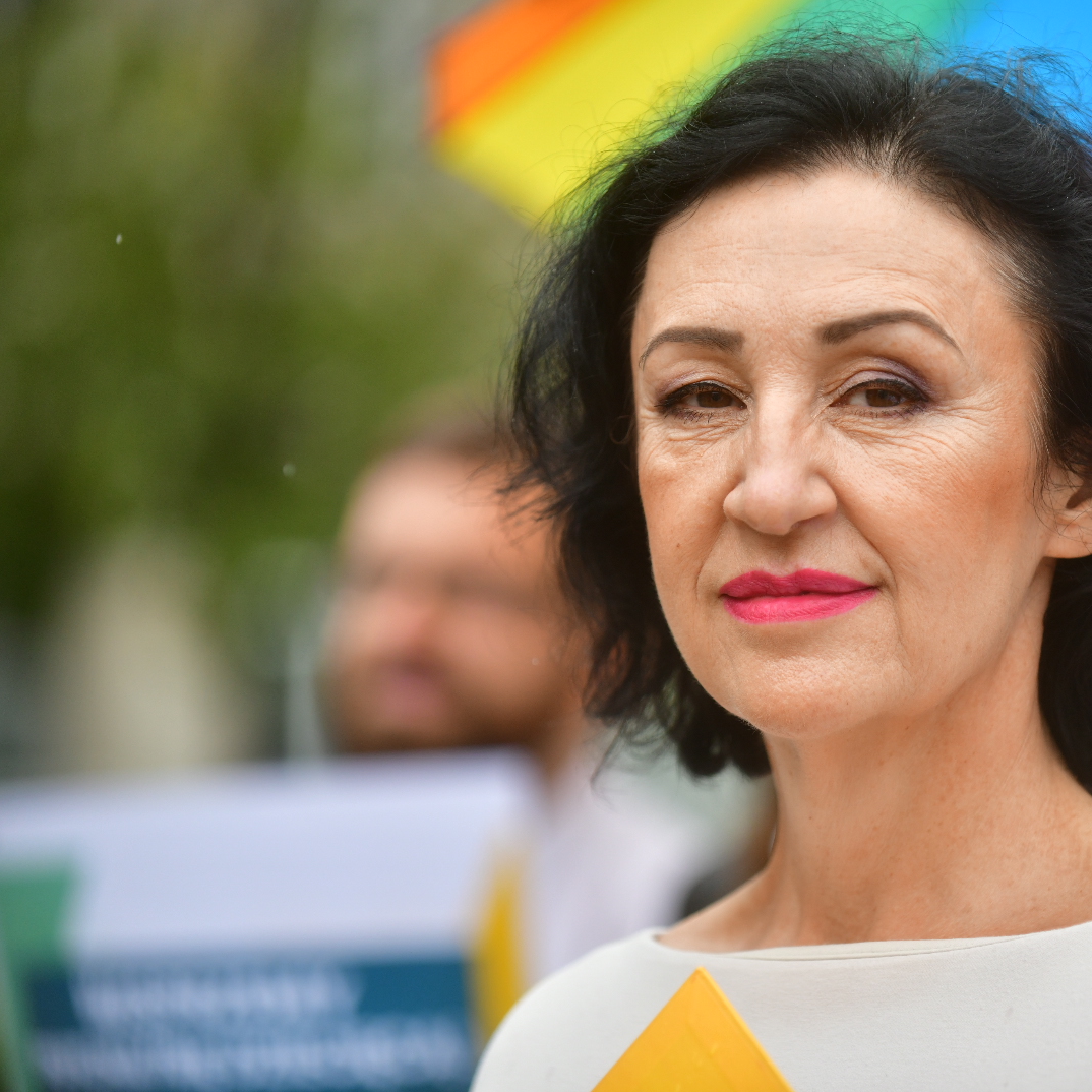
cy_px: 548
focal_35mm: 173
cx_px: 809
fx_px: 6174
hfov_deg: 10.1
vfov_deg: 10.1
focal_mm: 135
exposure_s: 1/3200
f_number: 2.8
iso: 450
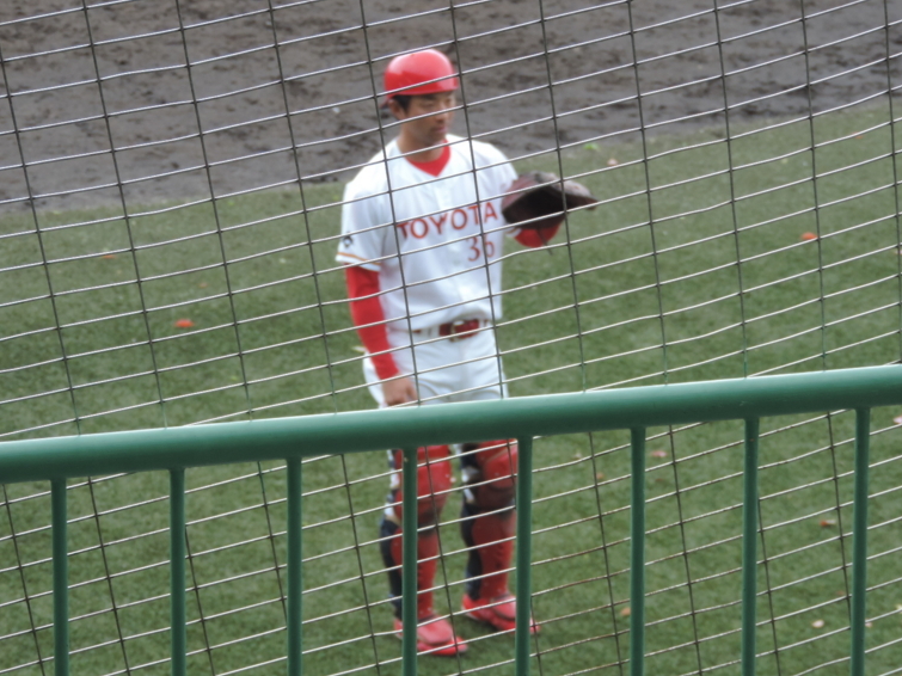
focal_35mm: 212
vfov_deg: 7.0
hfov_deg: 9.3
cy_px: 344
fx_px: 5523
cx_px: 428
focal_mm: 35.6
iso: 140
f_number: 4.6
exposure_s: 1/125
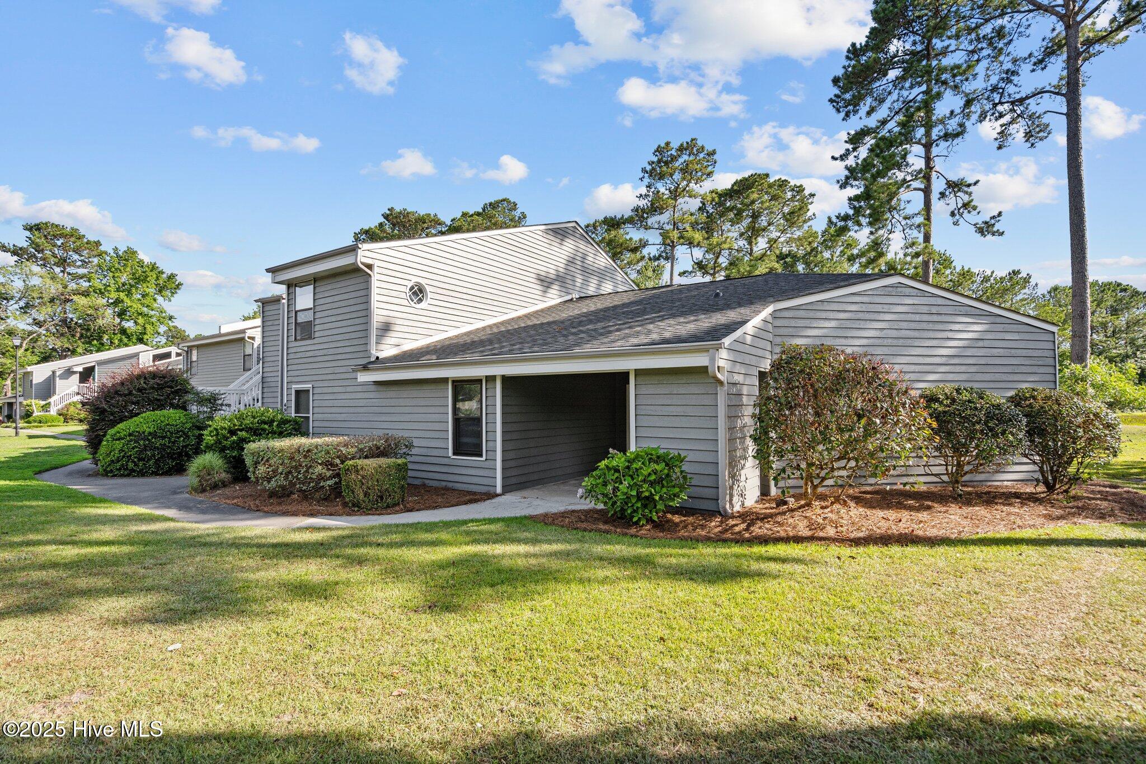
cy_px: 382
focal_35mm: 16
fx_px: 509
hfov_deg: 96.7
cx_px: 573
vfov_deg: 73.7
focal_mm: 16
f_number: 4
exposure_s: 1/1250
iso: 320
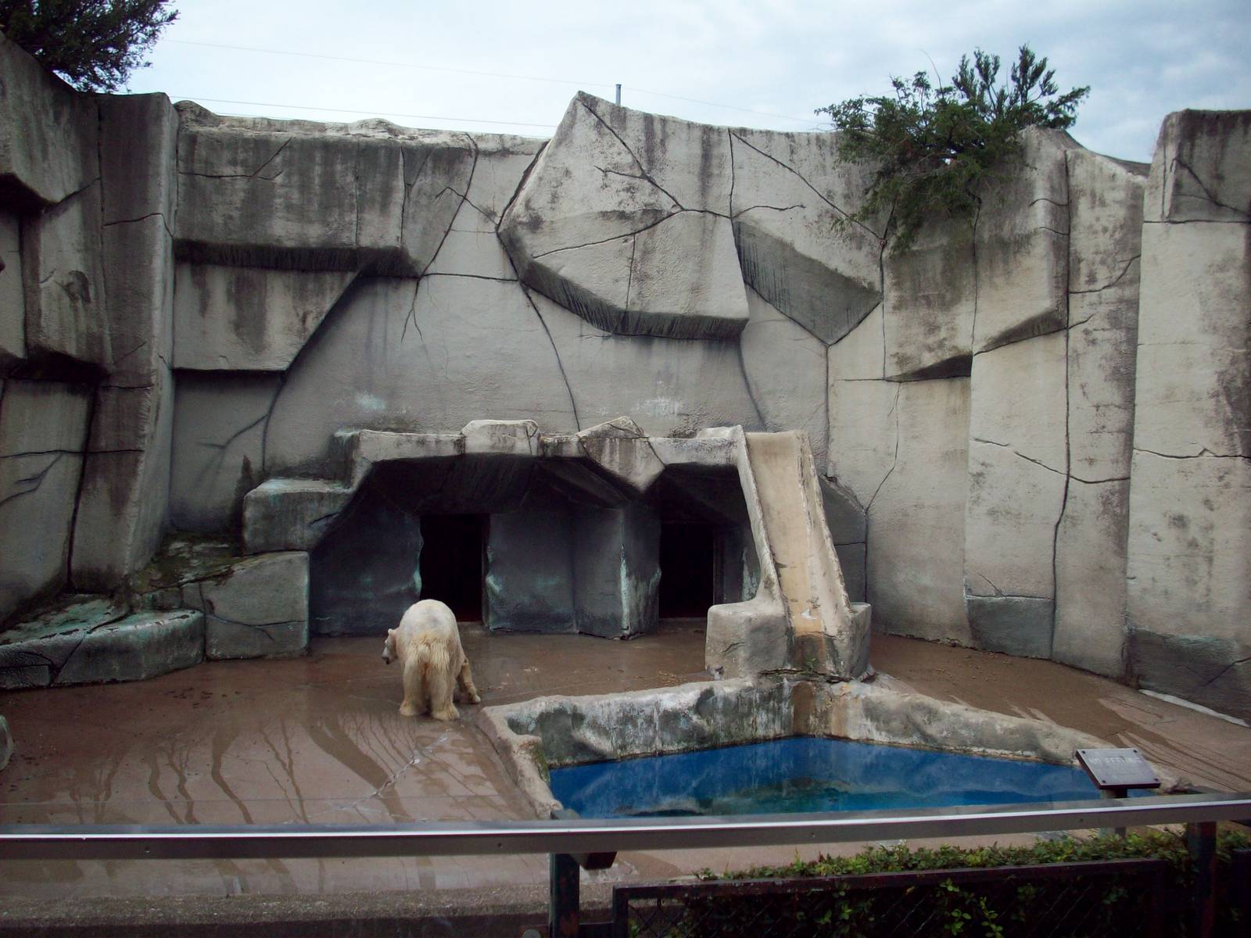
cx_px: 626
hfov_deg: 50.1
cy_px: 469
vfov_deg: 38.7
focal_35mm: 37
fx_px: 1337
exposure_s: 1/223
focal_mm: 6.2
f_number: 5.6
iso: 80
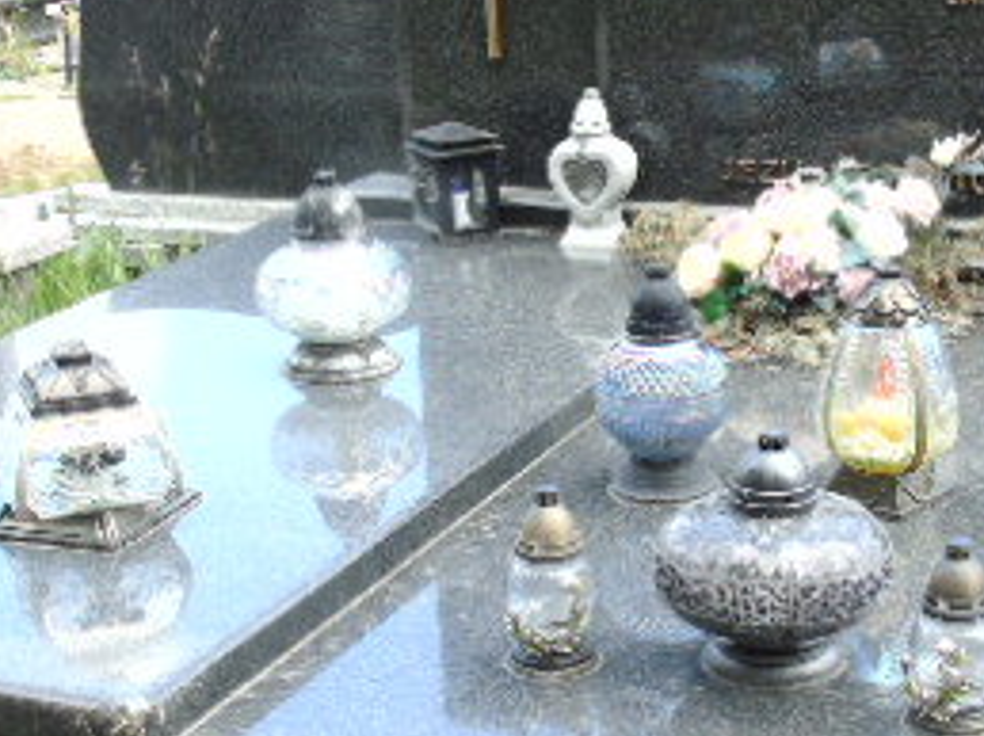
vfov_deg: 20.3
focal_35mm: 72
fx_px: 2045
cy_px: 492
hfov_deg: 26.9
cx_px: 637
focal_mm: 5.2
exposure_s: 1/125
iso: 80
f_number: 3.6
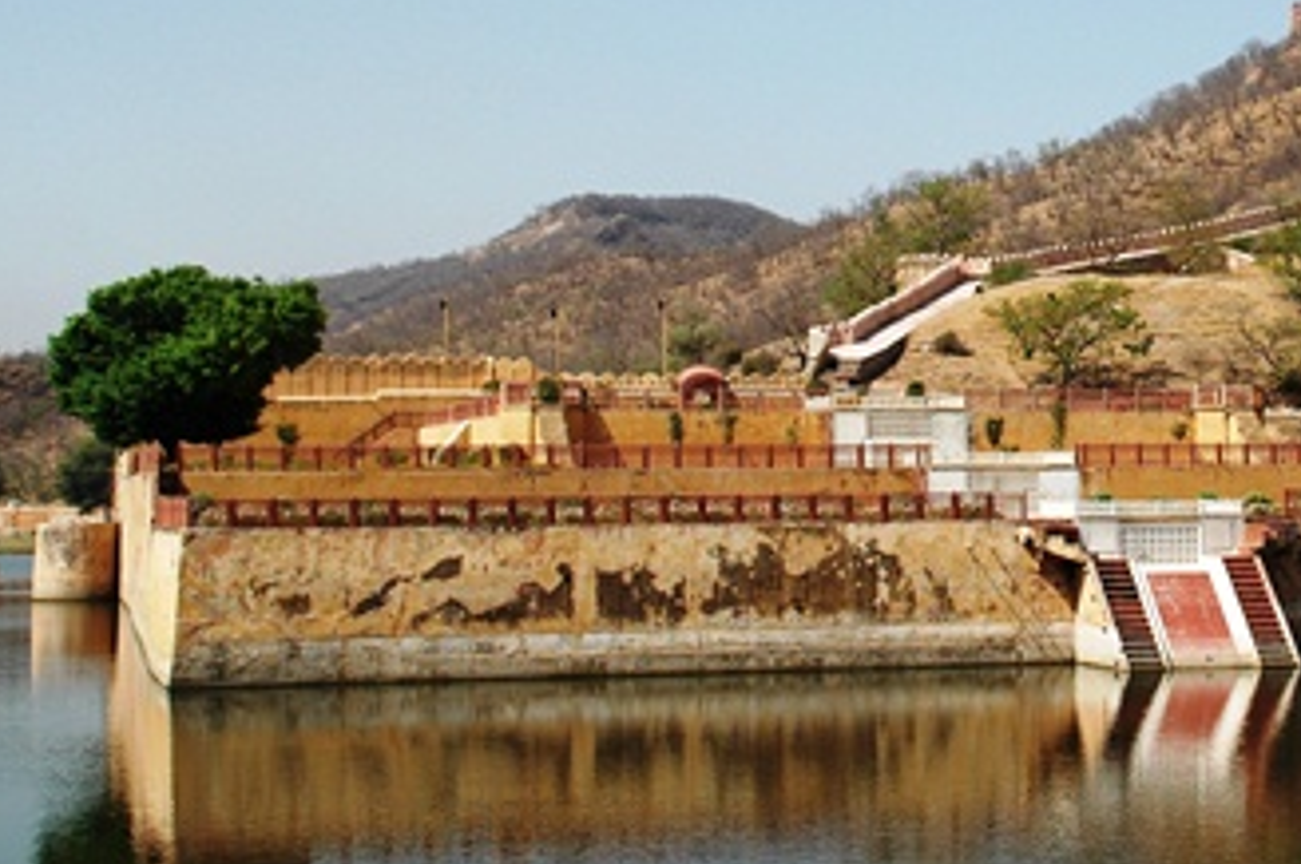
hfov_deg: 24.2
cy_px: 186
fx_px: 2960
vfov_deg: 16.5
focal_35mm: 82
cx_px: 1119
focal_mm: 28
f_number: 11
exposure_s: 1/320
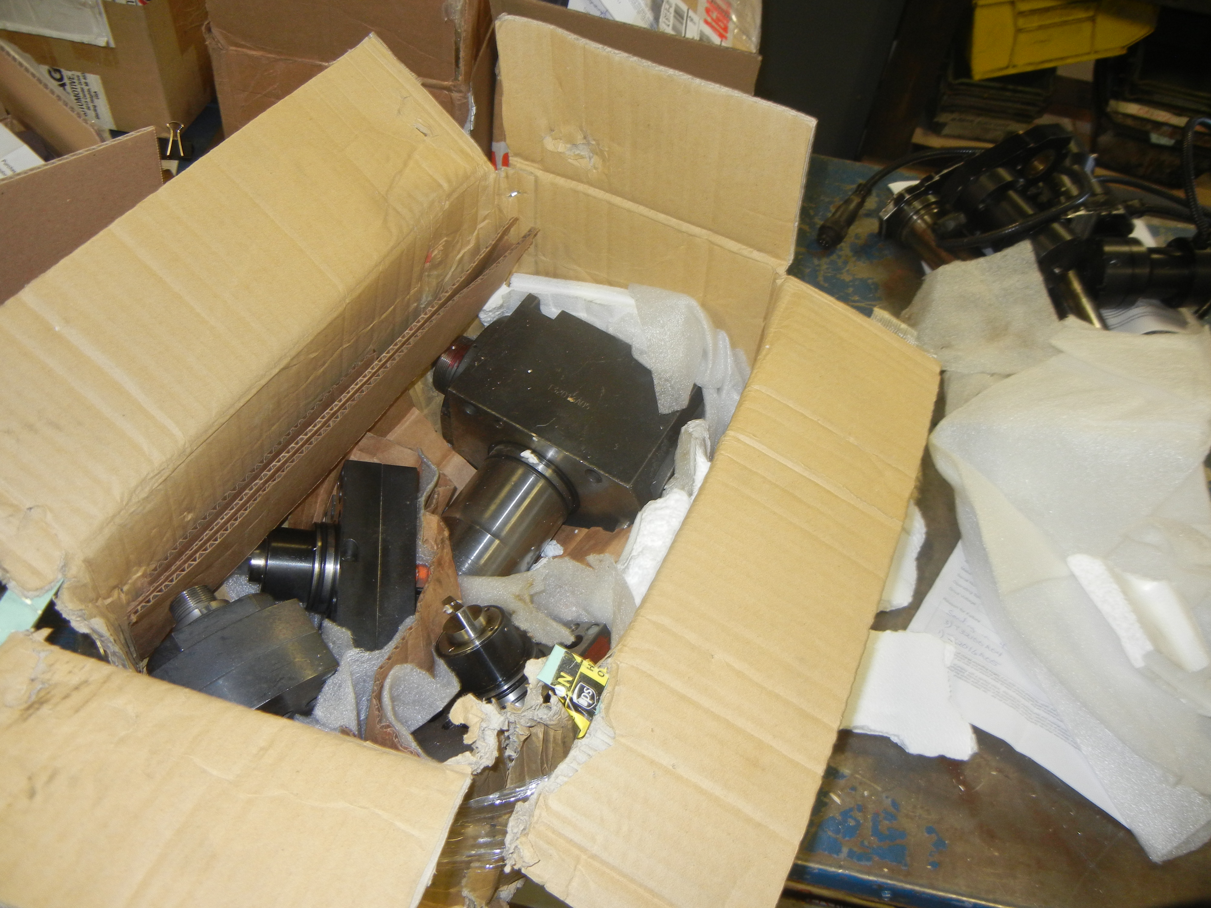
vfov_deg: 46.8
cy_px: 454
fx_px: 1050
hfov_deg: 60.0
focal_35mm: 30
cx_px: 606
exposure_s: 1/30
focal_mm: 5.4
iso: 200
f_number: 3.5
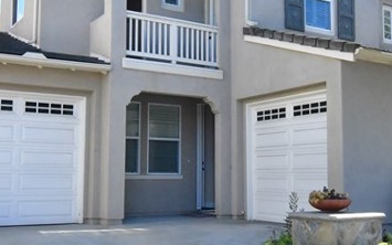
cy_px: 126
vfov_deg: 27.4
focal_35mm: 47
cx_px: 203
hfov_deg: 42.6
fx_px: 502
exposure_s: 1/500
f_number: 13
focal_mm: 11
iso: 2000
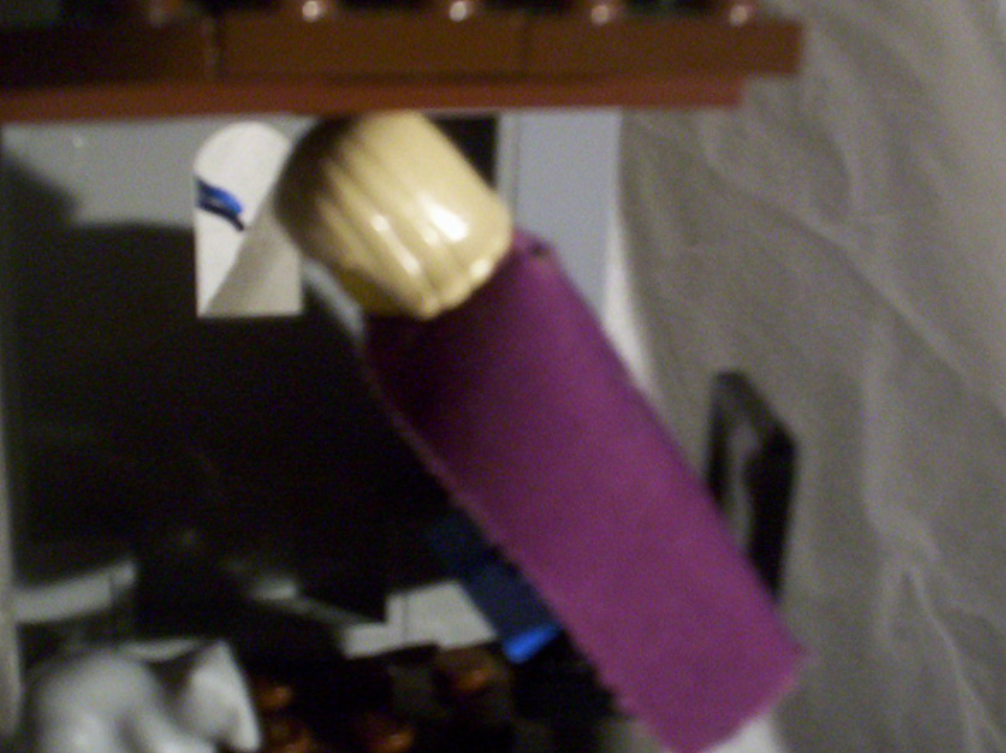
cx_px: 396
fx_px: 1510
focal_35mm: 52
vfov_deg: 28.0
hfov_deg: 36.7
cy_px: 346
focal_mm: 4.99
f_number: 4.5
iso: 200
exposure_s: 1/8
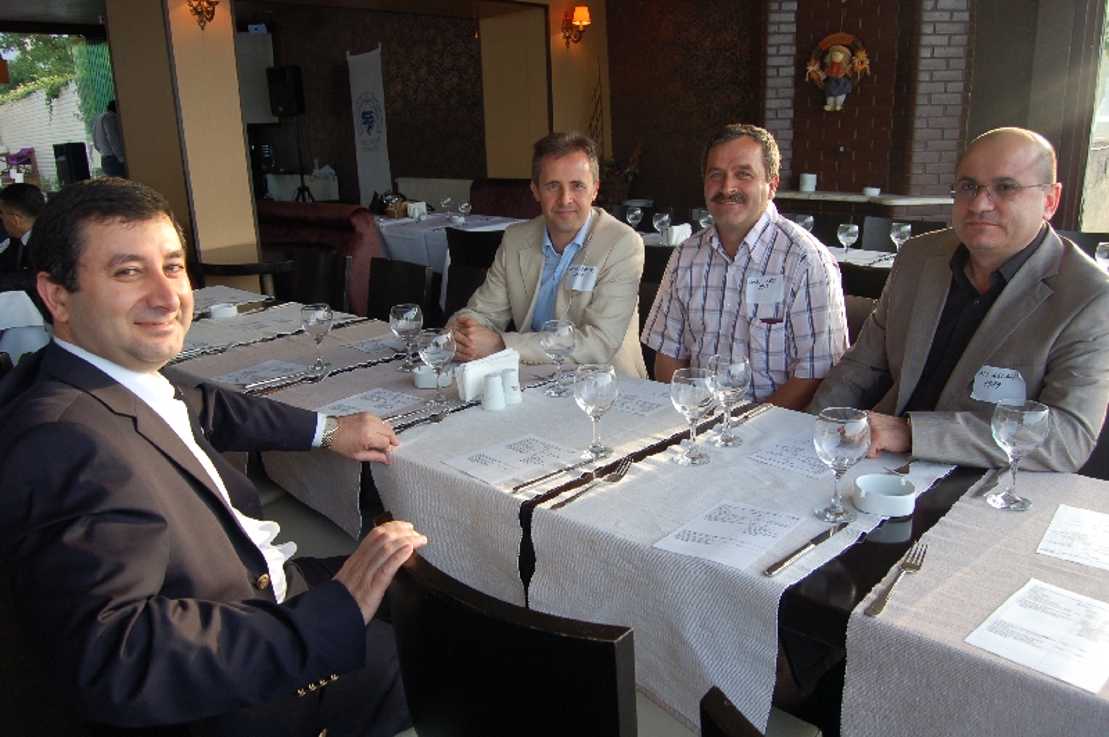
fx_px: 831
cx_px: 554
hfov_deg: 67.4
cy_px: 368
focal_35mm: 27
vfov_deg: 47.9
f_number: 5
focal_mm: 18
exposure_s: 1/100
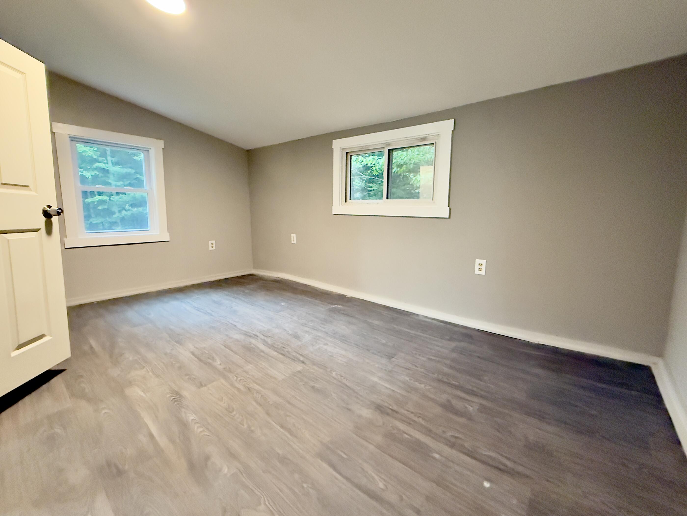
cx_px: 341
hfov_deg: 98.2
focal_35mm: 15
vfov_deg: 81.7
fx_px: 298
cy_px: 245
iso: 1250
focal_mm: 2.22
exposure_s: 1/60
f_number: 2.2
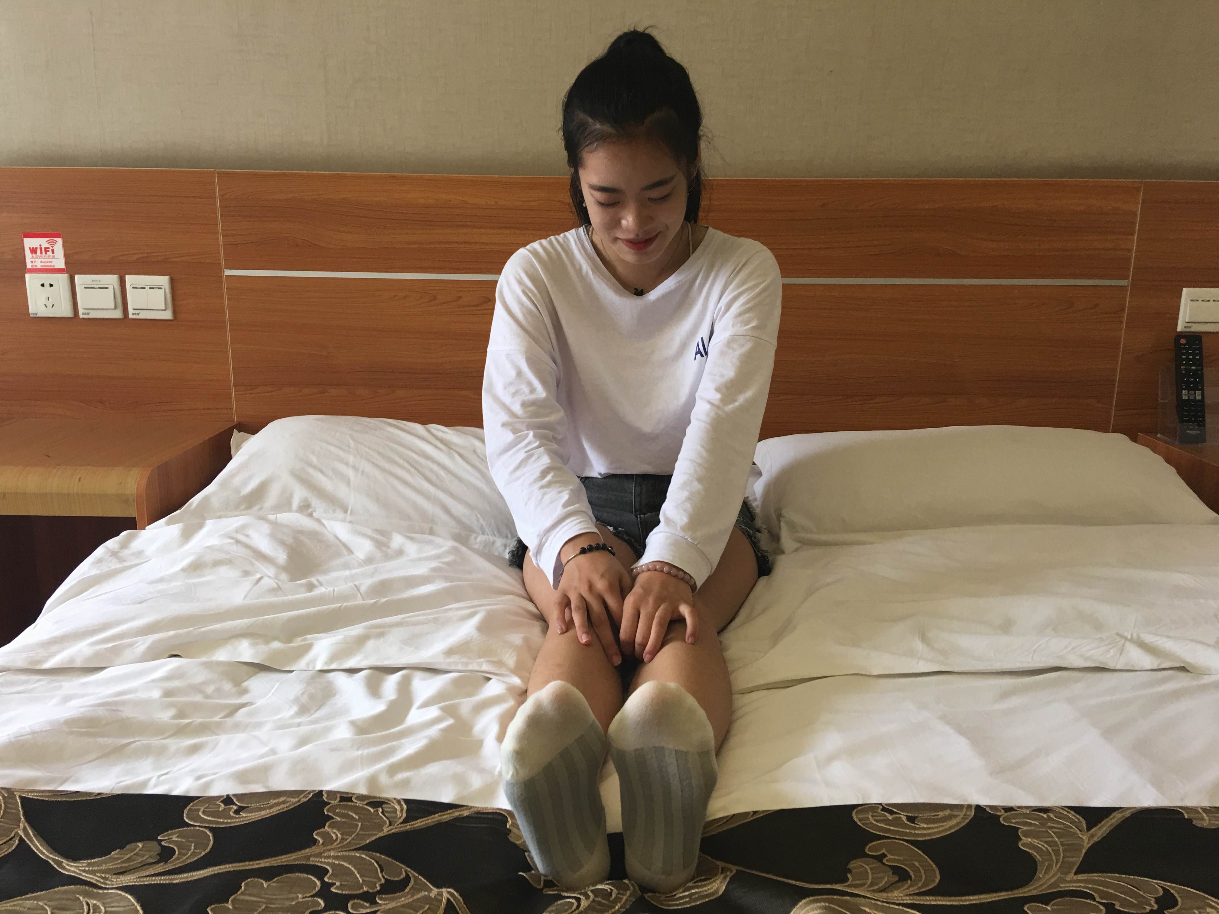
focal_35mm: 29
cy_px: 457
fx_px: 1021
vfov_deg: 48.2
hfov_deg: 61.7
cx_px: 610
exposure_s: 1/17
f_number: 2.2
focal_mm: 4.15
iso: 40
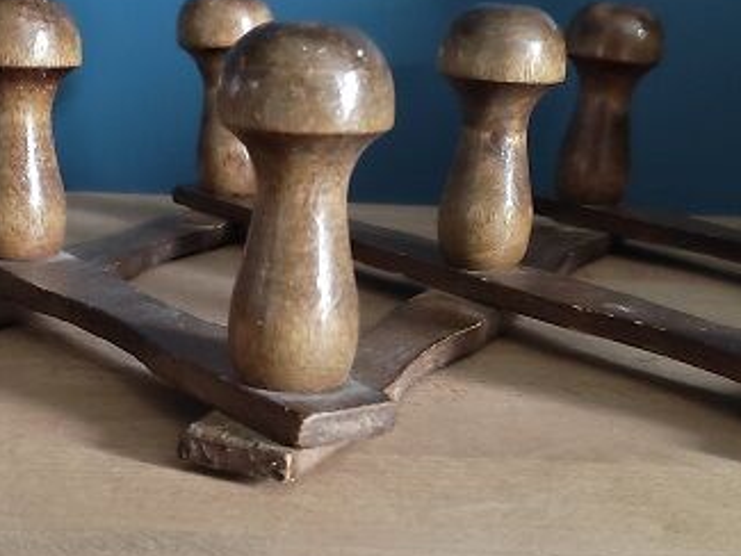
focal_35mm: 64
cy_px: 285
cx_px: 249
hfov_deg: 30.0
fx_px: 1371
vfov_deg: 22.9
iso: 1538
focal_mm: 4.74
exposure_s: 1/20
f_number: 1.79
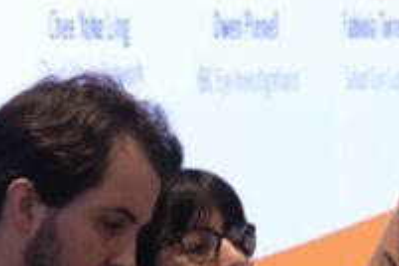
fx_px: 6849
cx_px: 57
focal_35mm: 618
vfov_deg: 2.2
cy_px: 161
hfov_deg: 3.3
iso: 3200
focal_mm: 107.3
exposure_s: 1/105
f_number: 6.4
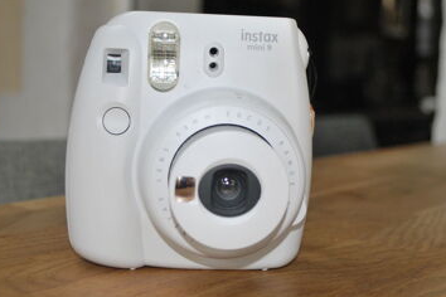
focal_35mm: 61
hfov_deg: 32.9
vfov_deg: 22.2
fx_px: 756
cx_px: 227
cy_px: 128
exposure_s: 1/200
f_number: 5
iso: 400
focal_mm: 30
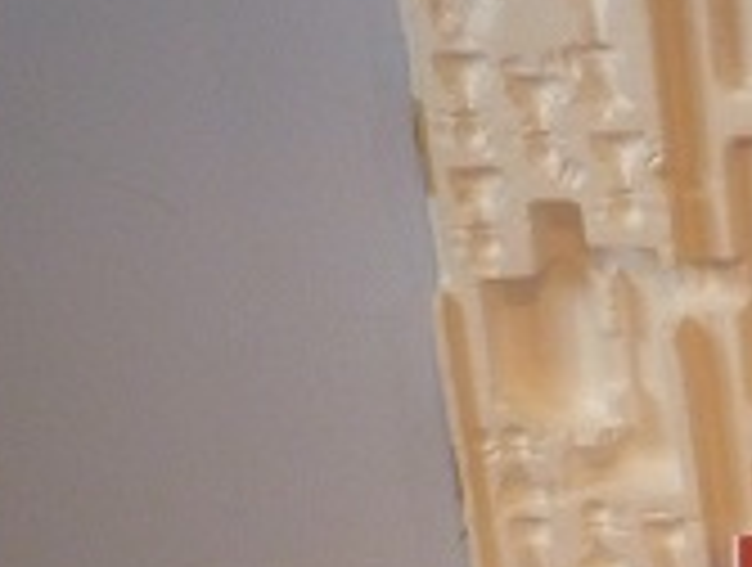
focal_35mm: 129
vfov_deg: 11.3
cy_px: 706
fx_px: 2808
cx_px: 1283
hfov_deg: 13.8
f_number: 3.8
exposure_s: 1/15
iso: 400
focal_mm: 6.3
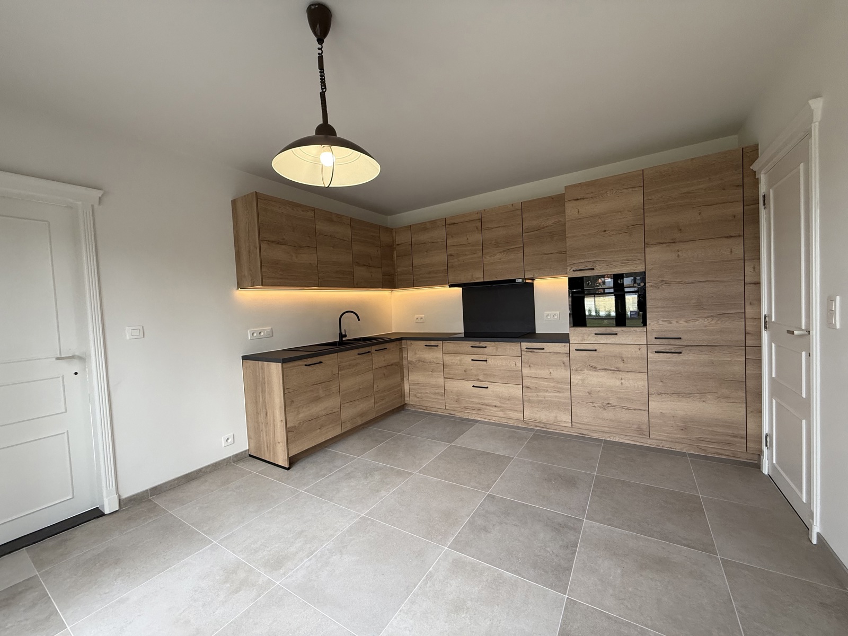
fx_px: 343
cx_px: 424
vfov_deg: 85.7
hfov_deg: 102.1
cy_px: 318
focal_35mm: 14
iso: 160
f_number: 2.2
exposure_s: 1/99
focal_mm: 2.22
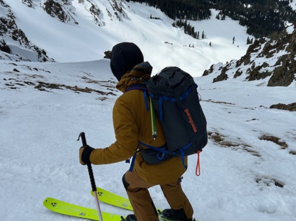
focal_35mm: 39
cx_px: 188
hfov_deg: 47.4
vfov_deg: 36.8
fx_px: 333
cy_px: 102
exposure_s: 1/10309
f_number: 1.5
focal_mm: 5.7
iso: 50
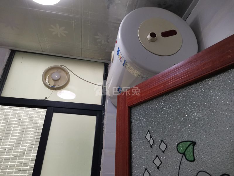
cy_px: 88
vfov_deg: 53.1
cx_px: 117
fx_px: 176
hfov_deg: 67.3
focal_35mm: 26
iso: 400
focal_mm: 4.75
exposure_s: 1/33.3
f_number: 1.8
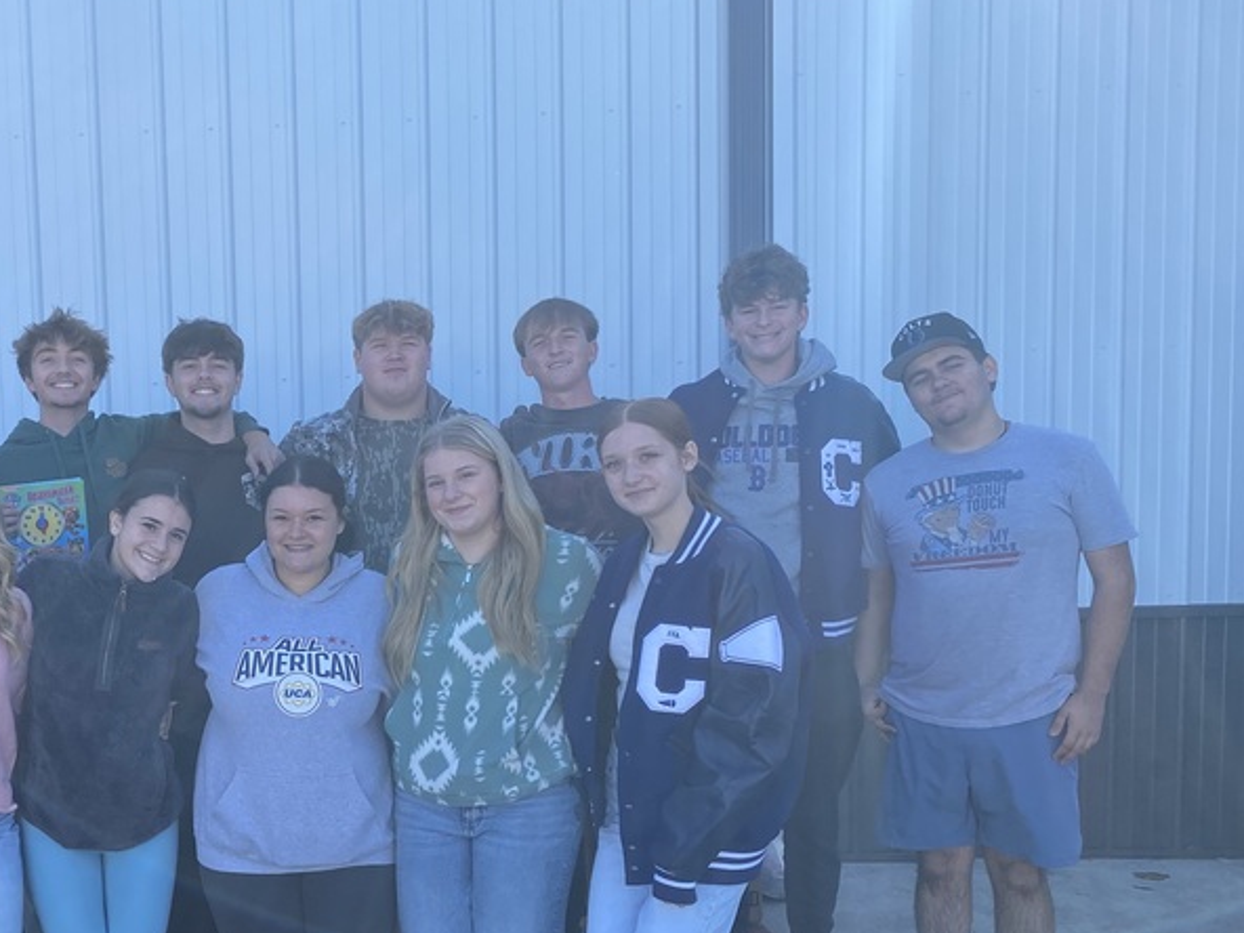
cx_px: 235
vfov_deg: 31.8
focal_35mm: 45
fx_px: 1617
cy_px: 645
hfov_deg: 40.2
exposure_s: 1/1016
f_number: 1.8
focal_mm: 4.25
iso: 32
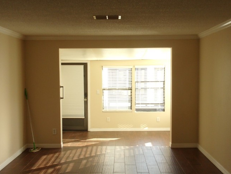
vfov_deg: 32.9
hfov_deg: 42.9
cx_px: 121
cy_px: 93
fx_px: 294
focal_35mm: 44
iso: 80
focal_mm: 5.1
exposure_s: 1/38
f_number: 3.9
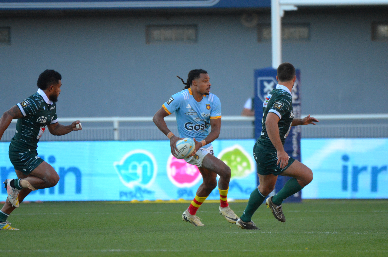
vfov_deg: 1.8
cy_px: 128
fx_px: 8067
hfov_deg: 2.8
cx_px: 194
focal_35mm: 750
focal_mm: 500
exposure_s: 1/1600
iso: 3200
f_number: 5.6
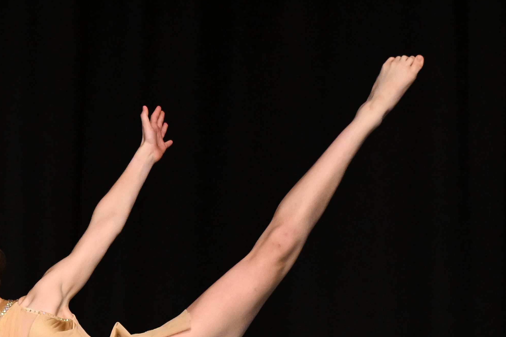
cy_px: 345
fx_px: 7728
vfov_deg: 2.5
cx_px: 33
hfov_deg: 3.7
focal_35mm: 550
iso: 4000
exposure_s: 1/800
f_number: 2.8
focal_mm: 135
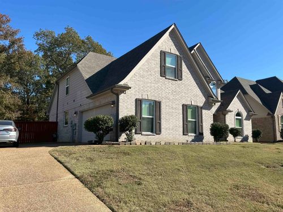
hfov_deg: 63.4
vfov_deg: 49.7
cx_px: 142
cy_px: 106
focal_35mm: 28
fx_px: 229
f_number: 1.8
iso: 25
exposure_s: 1/1675
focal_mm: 3
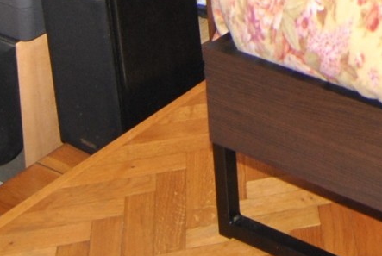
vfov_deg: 11.5
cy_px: -308
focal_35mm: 104
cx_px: 531
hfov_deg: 18.0
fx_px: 1105
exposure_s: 1/60
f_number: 4
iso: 200
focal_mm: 12
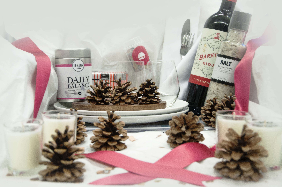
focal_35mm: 52
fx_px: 411
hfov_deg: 37.9
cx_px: 141
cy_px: 94
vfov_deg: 25.7
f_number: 4.5
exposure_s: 1/40
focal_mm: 35
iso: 500
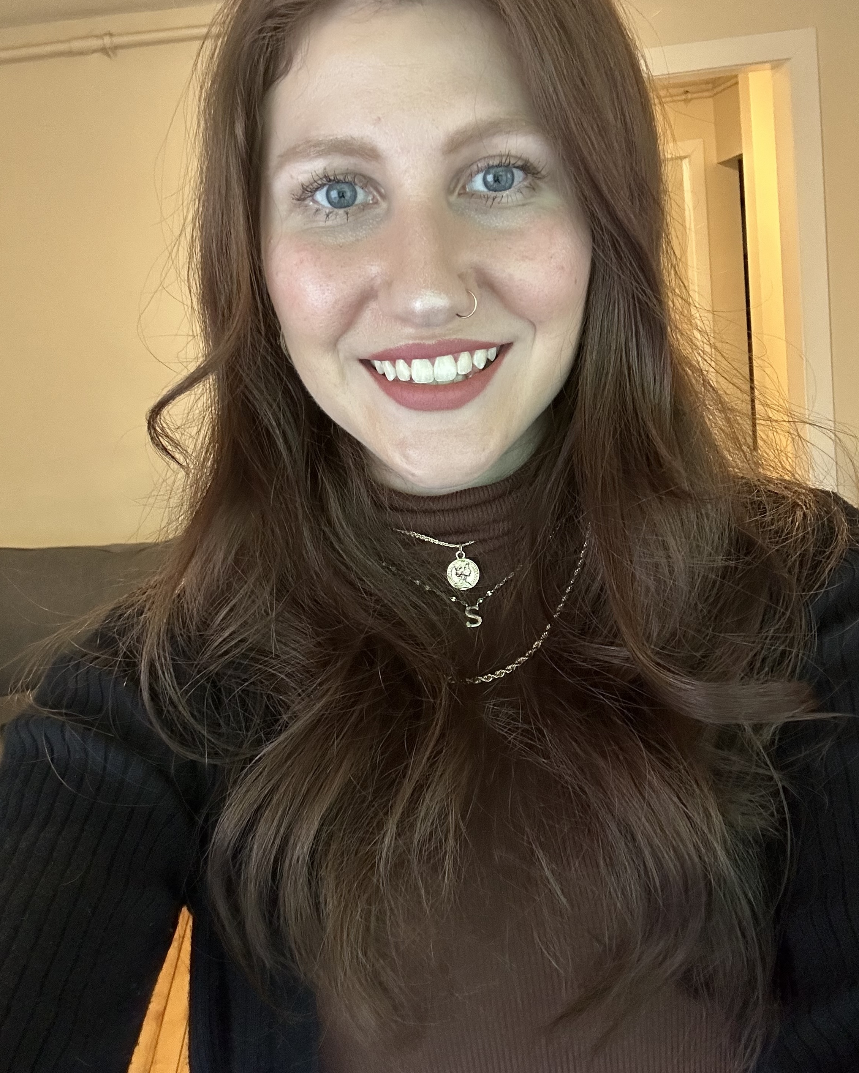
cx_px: 438
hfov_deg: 45.8
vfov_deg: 55.7
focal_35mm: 32
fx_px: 1017
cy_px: 530
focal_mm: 2.69
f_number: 1.9
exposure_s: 1/60
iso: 200
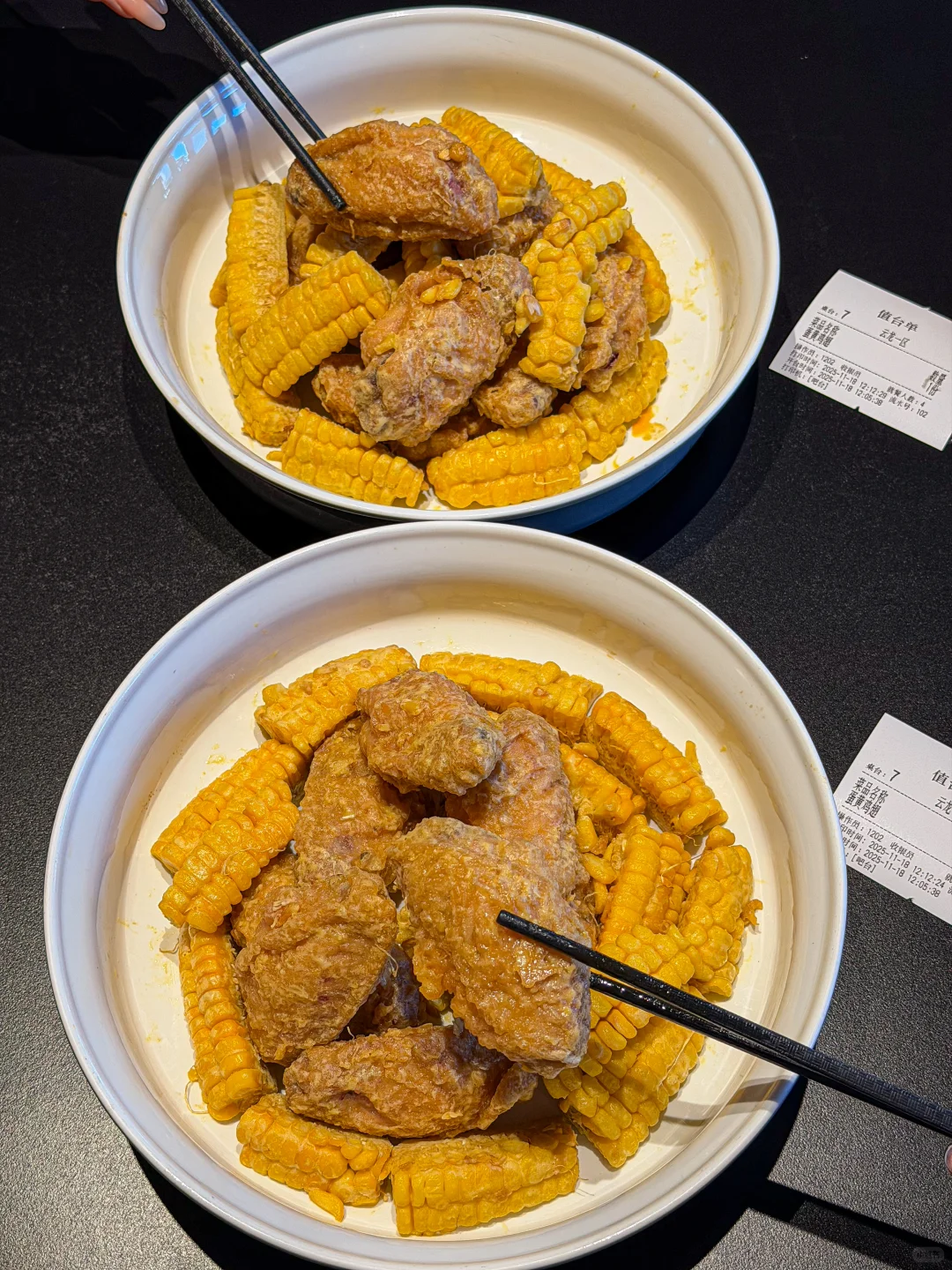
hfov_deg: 30.3
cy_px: 635
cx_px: 476
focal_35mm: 48
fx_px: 1760
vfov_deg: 39.7
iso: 50
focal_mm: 6.76
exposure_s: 1/120
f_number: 1.8
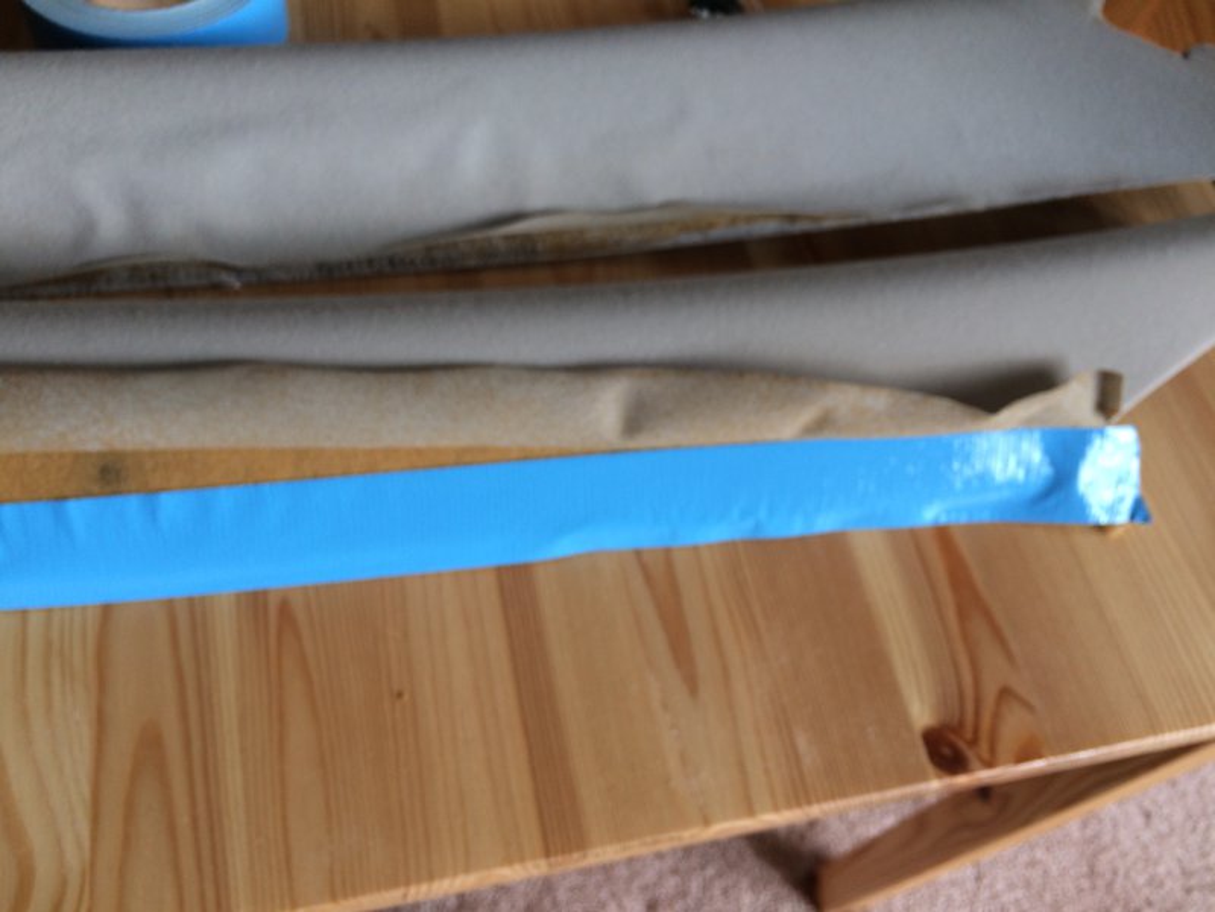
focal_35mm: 29
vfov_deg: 48.2
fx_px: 1018
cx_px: 608
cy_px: 456
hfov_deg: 61.7
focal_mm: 4.15
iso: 50
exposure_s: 1/60
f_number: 2.2
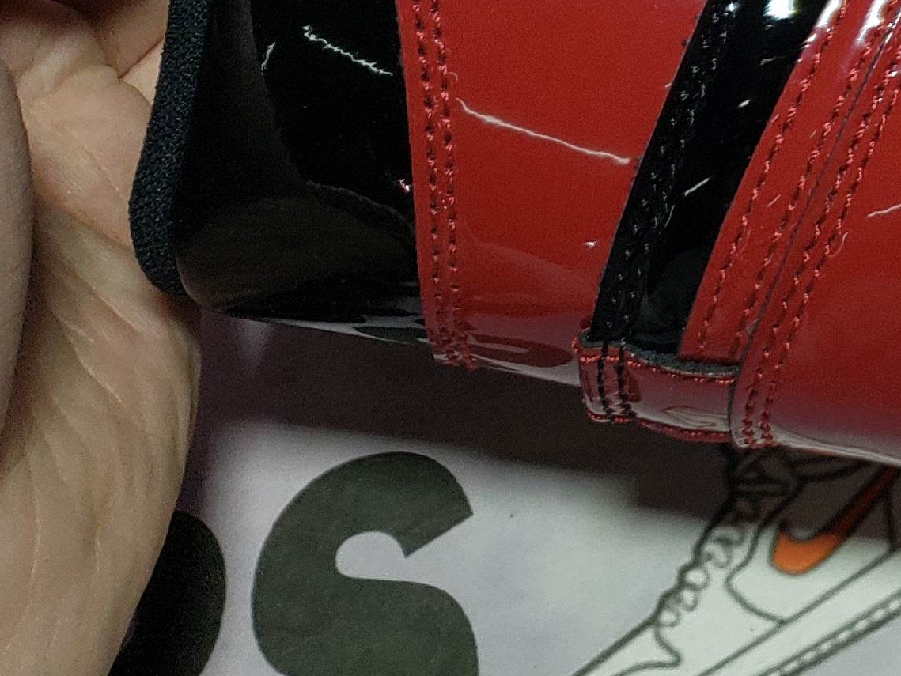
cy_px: -443
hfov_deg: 17.7
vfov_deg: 14.6
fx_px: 2395
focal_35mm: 92
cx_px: 1567
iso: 50
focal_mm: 4.3
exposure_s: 1/569
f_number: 1.5
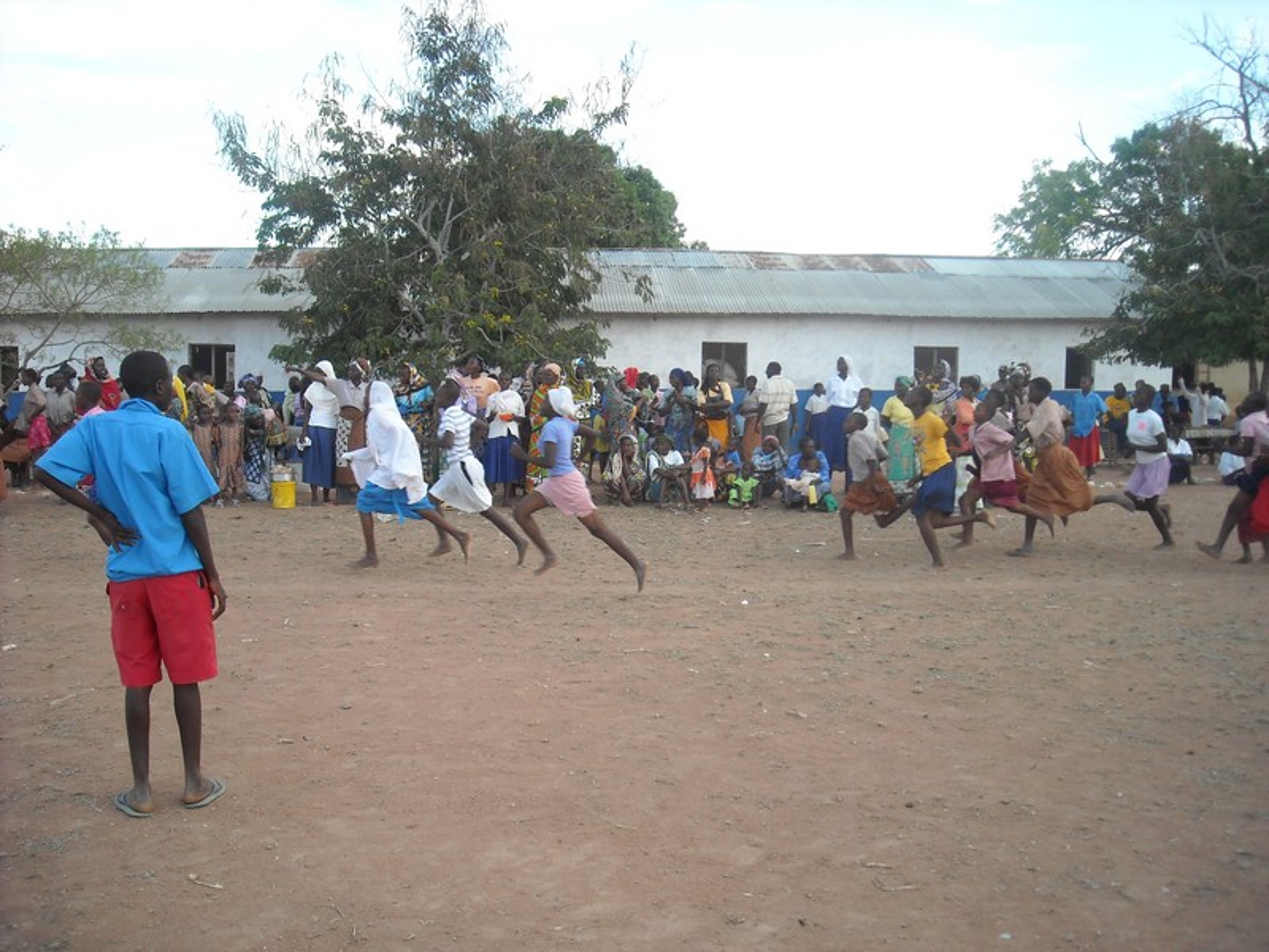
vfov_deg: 40.7
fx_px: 1283
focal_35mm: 35
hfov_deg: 52.6
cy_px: 476
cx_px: 634
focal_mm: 5.7
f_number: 2.8
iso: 64
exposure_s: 1/250
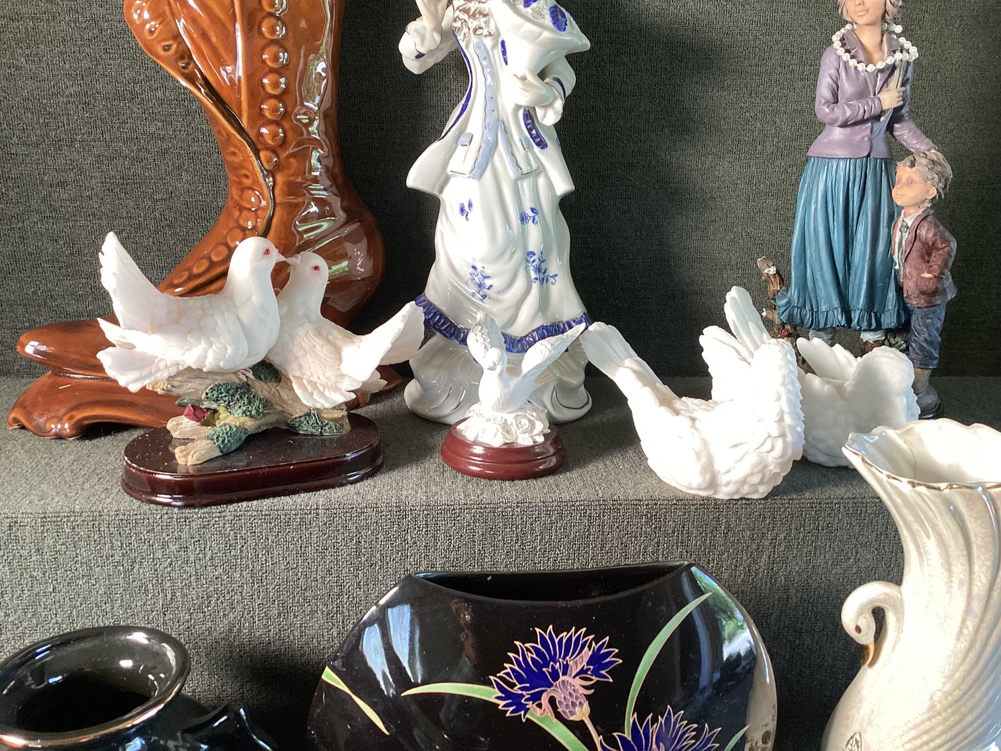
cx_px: 500
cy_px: 376
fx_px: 897
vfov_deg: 45.4
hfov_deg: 58.3
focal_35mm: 31
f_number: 2.4
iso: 80
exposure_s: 1/60
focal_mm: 3.3
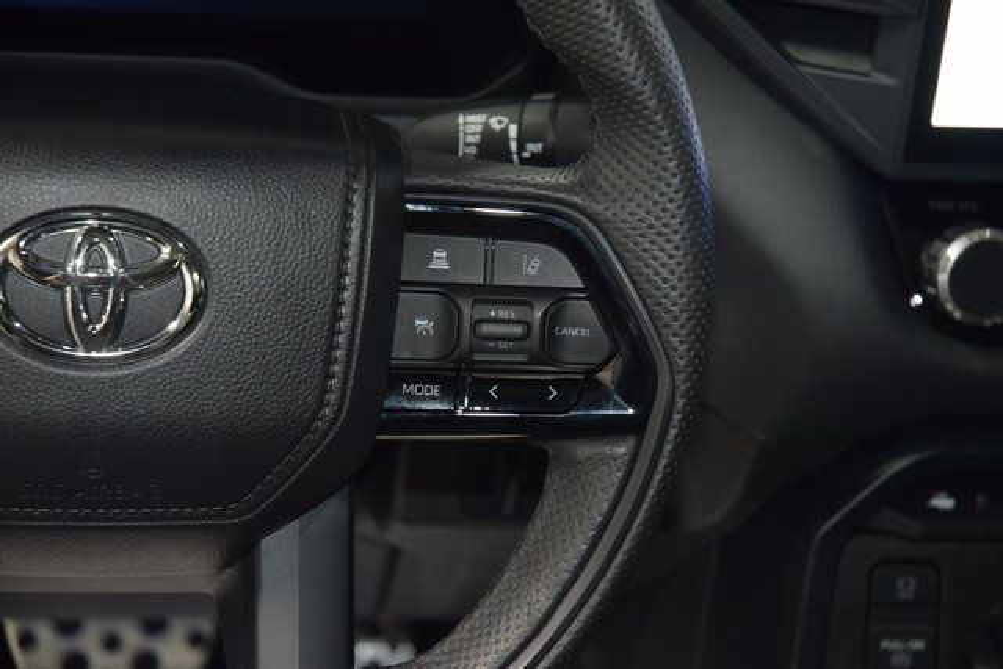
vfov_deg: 13.0
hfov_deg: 19.5
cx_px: 502
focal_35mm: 105
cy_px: 334
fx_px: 2926
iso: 2000
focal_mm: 70
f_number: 4.5
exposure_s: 1/30
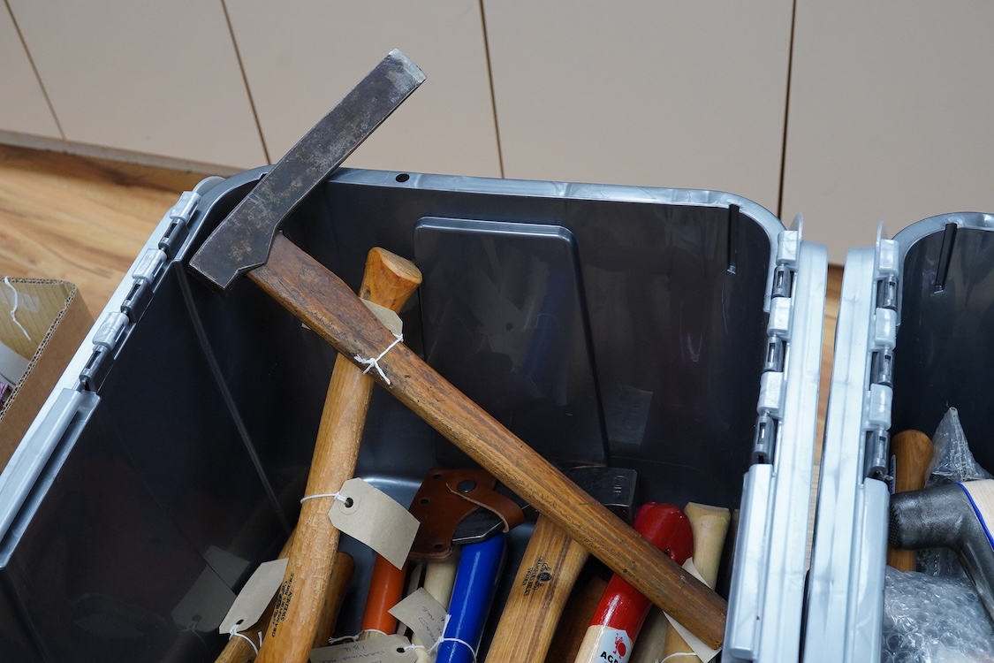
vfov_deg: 29.9
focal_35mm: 45
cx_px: 497
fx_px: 1242
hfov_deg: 43.6
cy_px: 332
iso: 2500
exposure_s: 1/100
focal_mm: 30
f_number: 13
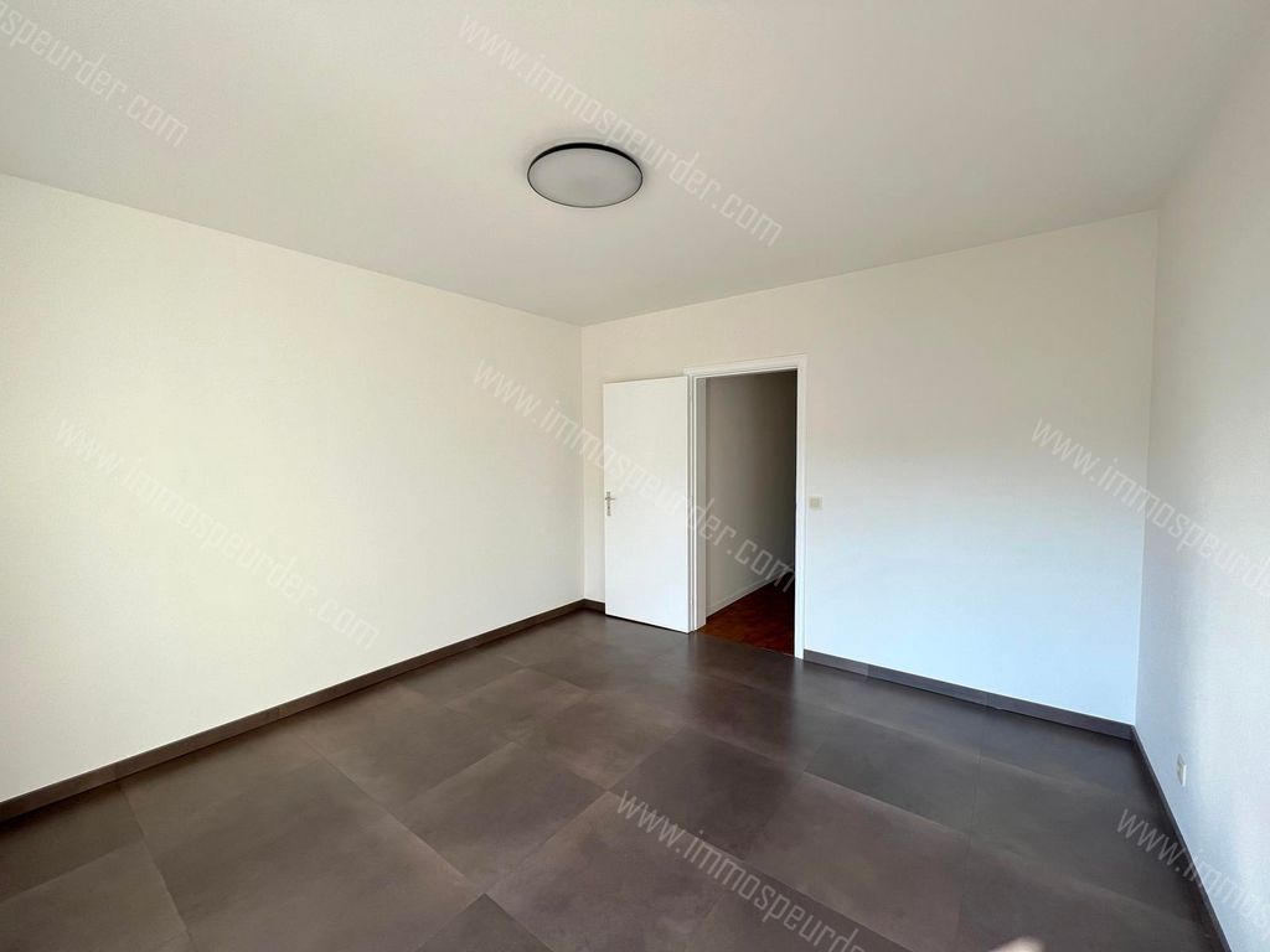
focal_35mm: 13
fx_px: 477
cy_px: 476
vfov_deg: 89.9
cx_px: 635
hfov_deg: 106.2
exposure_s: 1/217
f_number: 1.8
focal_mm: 1.57
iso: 32
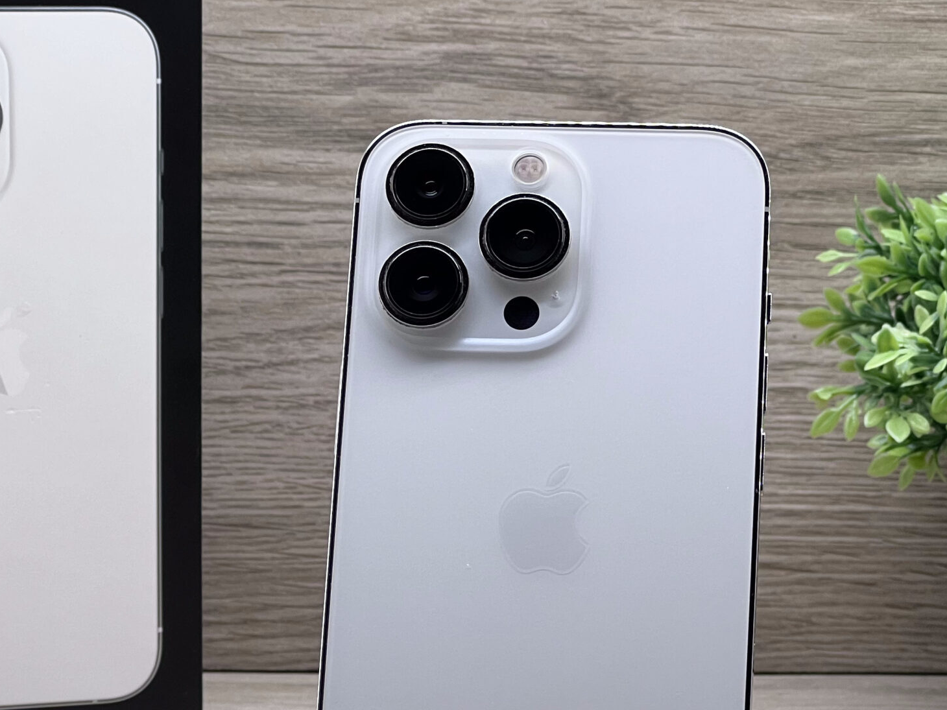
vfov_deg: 11.0
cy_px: 518
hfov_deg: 14.6
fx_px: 3693
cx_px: 442
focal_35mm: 135
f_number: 2.8
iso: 64
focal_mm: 9
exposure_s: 1/100
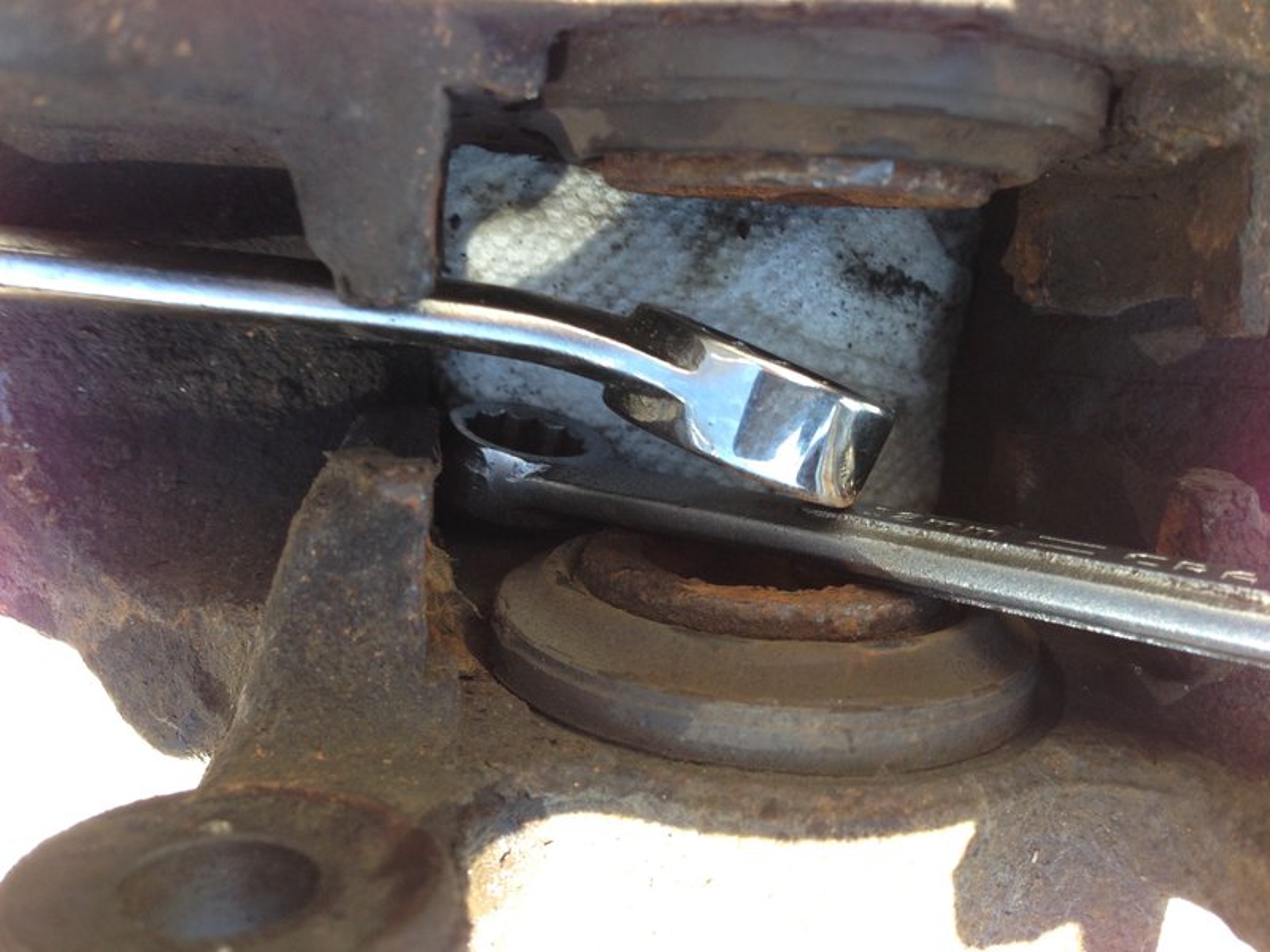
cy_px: 476
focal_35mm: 33
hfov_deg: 55.4
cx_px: 635
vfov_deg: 42.9
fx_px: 1211
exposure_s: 1/120
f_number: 2.4
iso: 50
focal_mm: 4.12
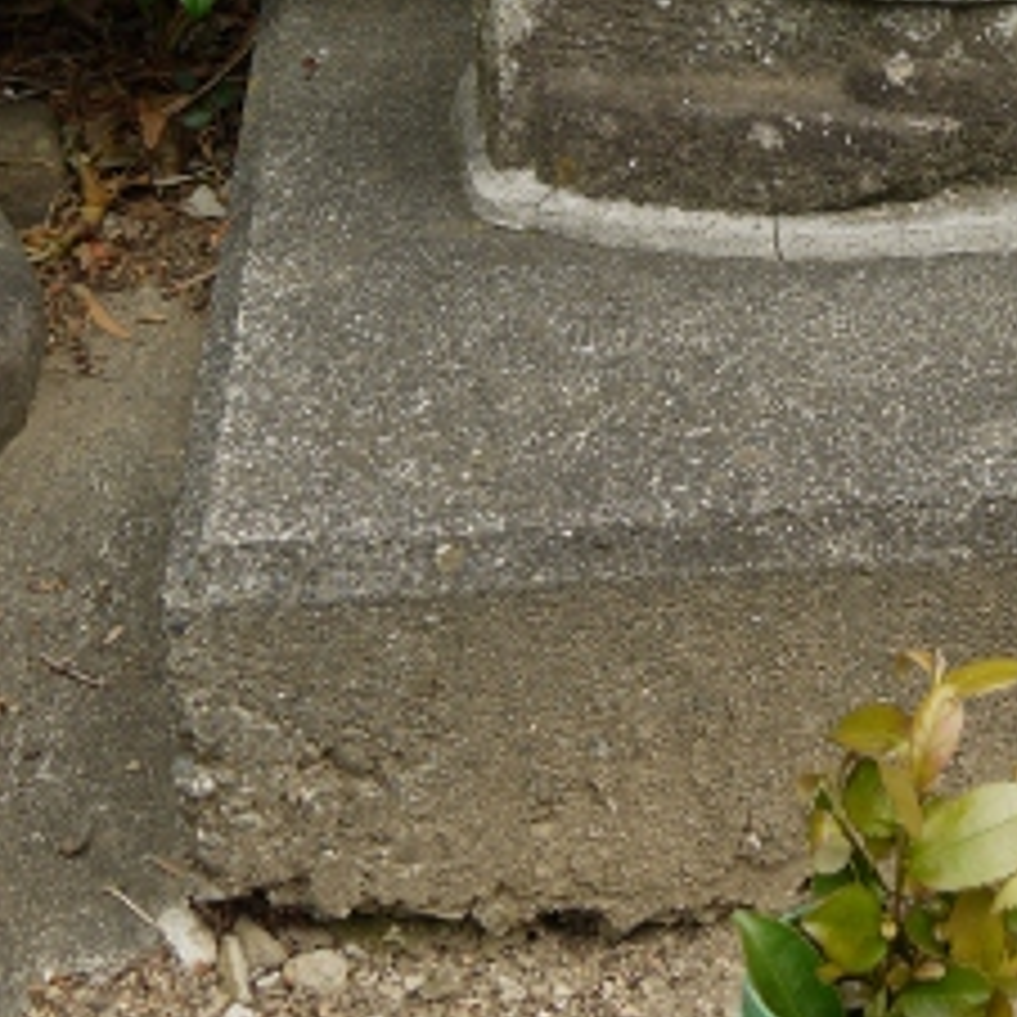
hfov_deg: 18.9
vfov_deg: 17.9
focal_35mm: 90
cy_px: -356
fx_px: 2992
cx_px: 940
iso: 100
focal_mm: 18
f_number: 5.6
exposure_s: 1/125
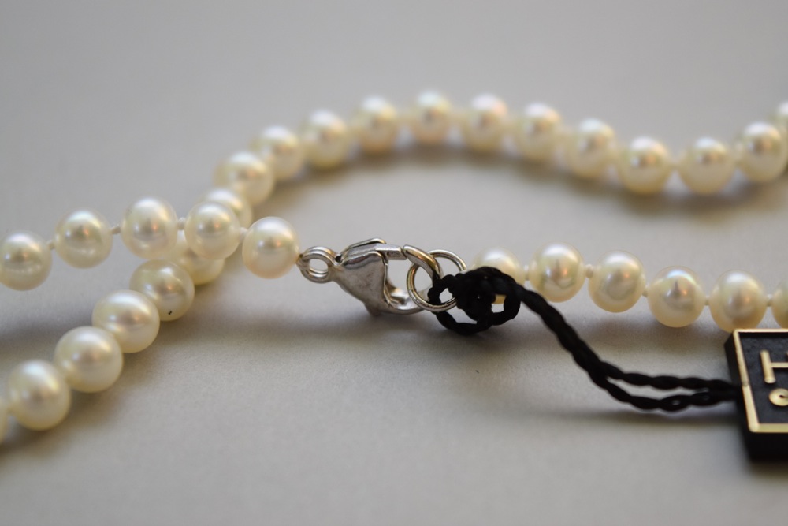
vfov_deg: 16.6
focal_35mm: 82
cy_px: 263
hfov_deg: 24.6
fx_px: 1806
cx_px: 394
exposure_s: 1/80
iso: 800
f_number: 5.6
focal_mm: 55
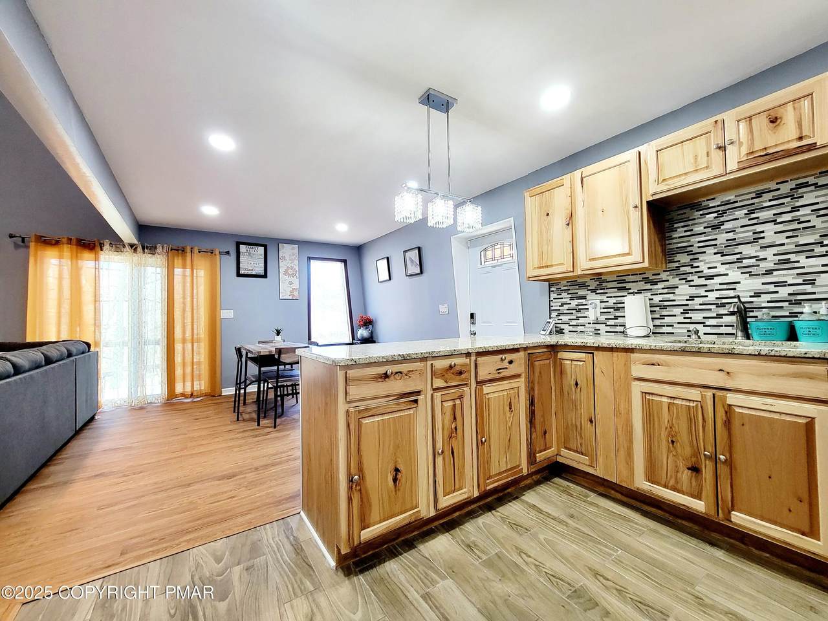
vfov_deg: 89.9
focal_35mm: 13
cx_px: 414
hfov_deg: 106.2
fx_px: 311
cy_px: 310
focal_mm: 2.2
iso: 160
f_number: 2.2
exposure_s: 1/60.2
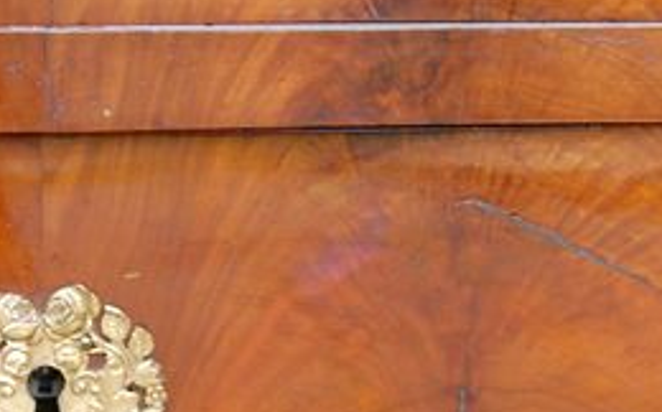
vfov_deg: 12.3
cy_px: 272
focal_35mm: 106
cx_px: 145
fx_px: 1911
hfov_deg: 19.5
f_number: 5
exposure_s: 1/100
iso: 400
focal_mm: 20
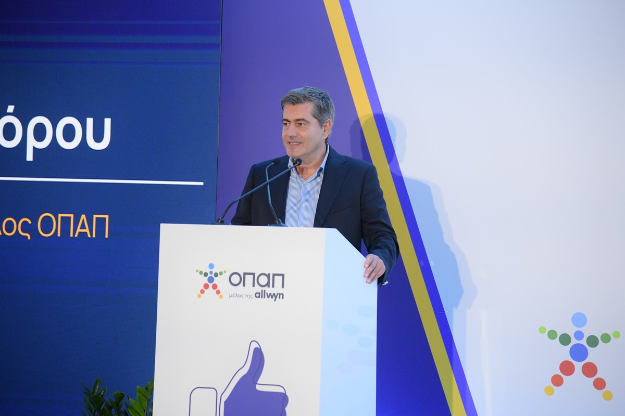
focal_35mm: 120
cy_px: 208
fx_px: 2083
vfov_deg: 11.4
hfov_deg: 17.1
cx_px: 312
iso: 2000
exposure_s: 1/250
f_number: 4
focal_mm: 120
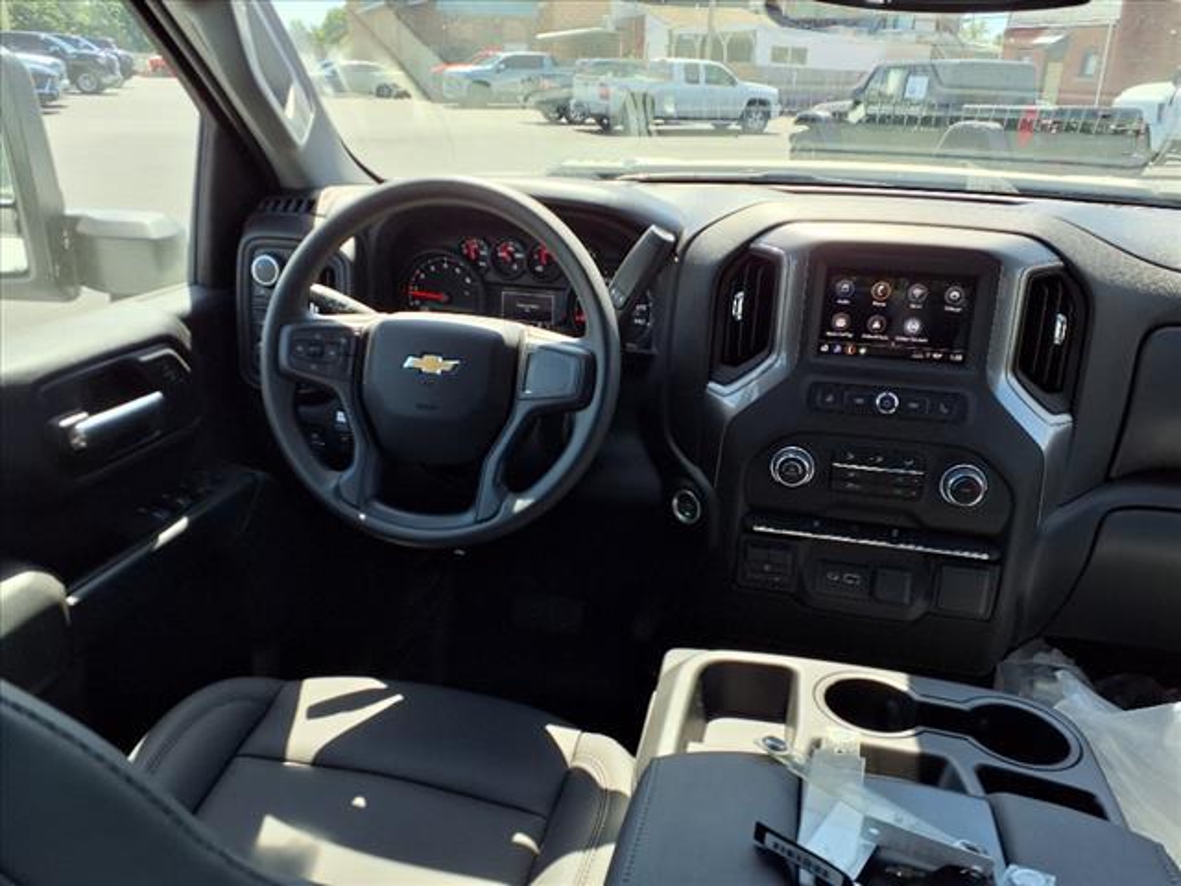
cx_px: 590
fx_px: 921
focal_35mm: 27
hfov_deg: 65.3
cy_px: 443
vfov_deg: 51.4
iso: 40
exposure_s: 1/196
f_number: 1.9
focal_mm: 3.58
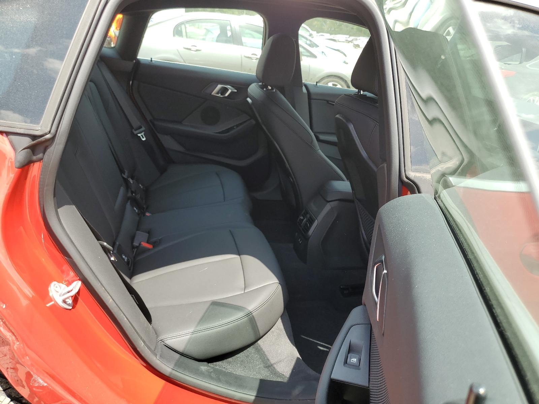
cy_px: 202
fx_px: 405
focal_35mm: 26
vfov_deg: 53.1
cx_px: 270
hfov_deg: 67.3
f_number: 1.5
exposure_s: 1/526
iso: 50
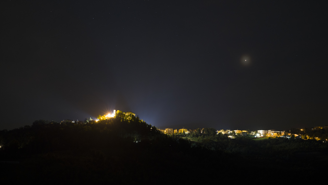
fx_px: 783
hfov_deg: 23.7
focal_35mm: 90
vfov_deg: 13.4
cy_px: 75
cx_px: 163
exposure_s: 5
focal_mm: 85
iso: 1000
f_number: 3.5
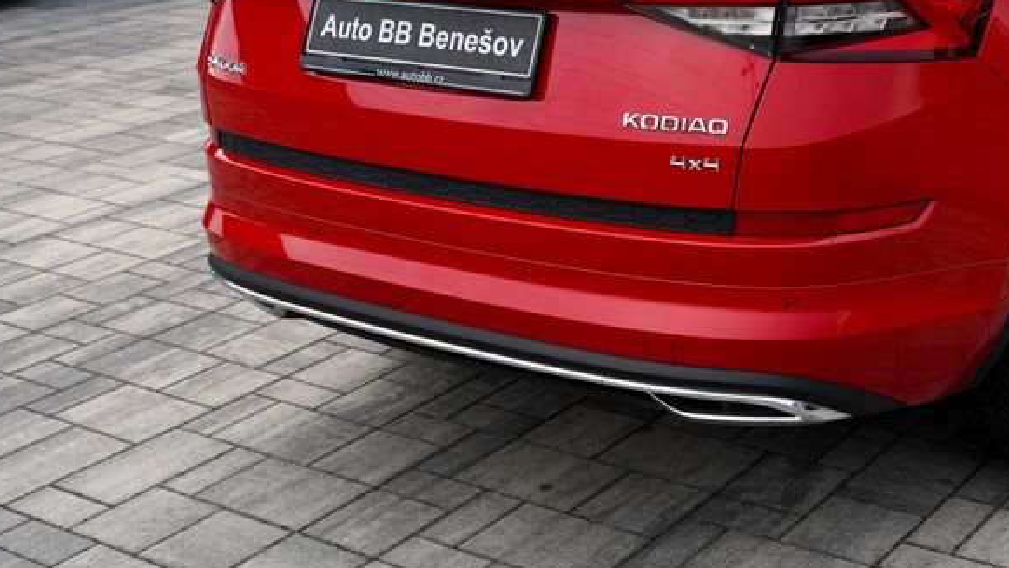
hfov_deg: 34.5
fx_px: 1579
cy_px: 42
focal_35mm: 59
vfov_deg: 19.9
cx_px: 781
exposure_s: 1/125
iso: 100
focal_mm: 32
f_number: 5
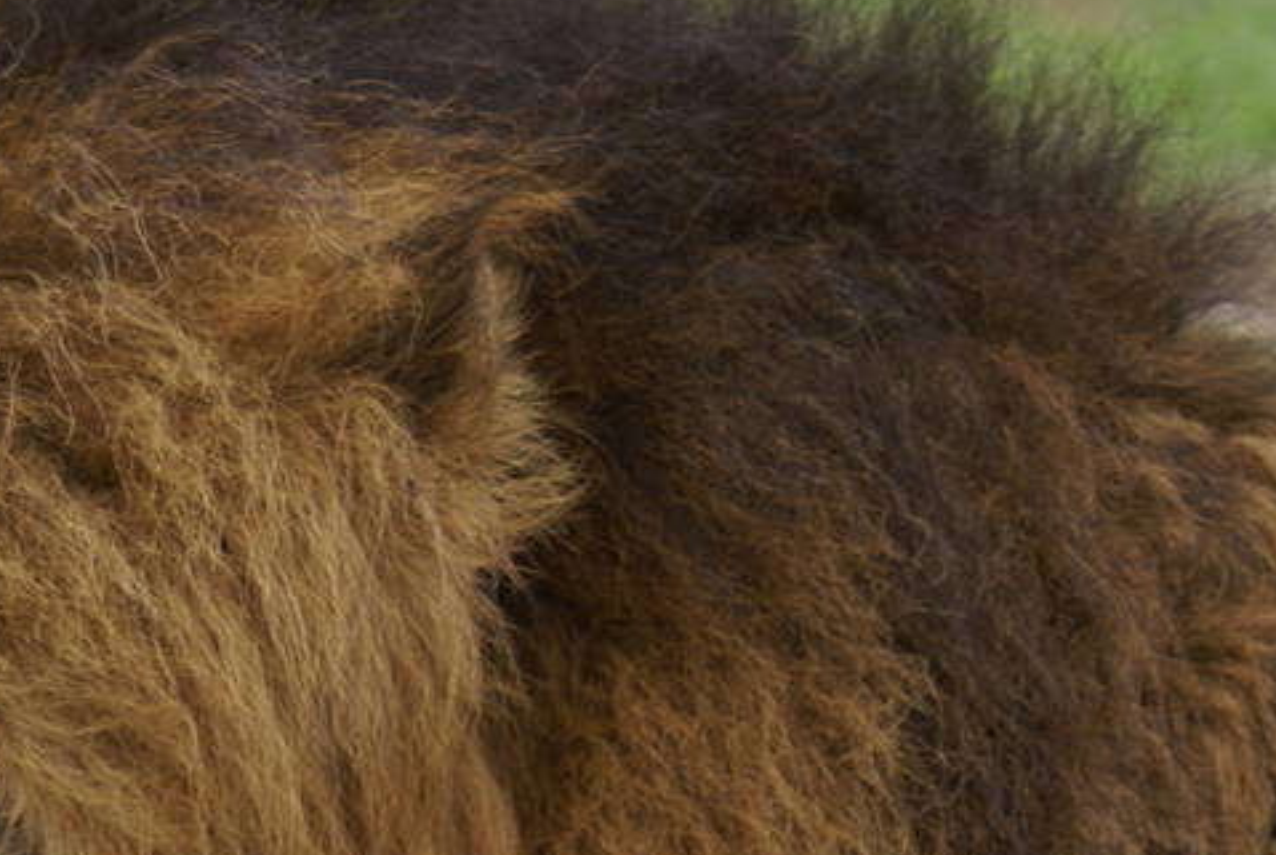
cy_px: 1107
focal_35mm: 501
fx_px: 17785
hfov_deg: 4.1
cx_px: -421
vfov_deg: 2.8
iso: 100
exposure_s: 1/160
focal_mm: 100
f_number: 5.6
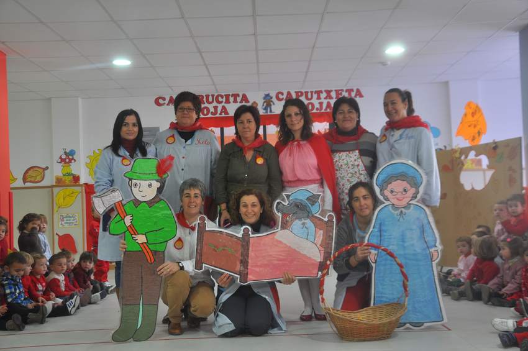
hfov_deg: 46.4
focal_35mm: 42
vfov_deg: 31.8
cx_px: 264
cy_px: 176
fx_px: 615
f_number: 5.6
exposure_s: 1/30
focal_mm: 28
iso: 400
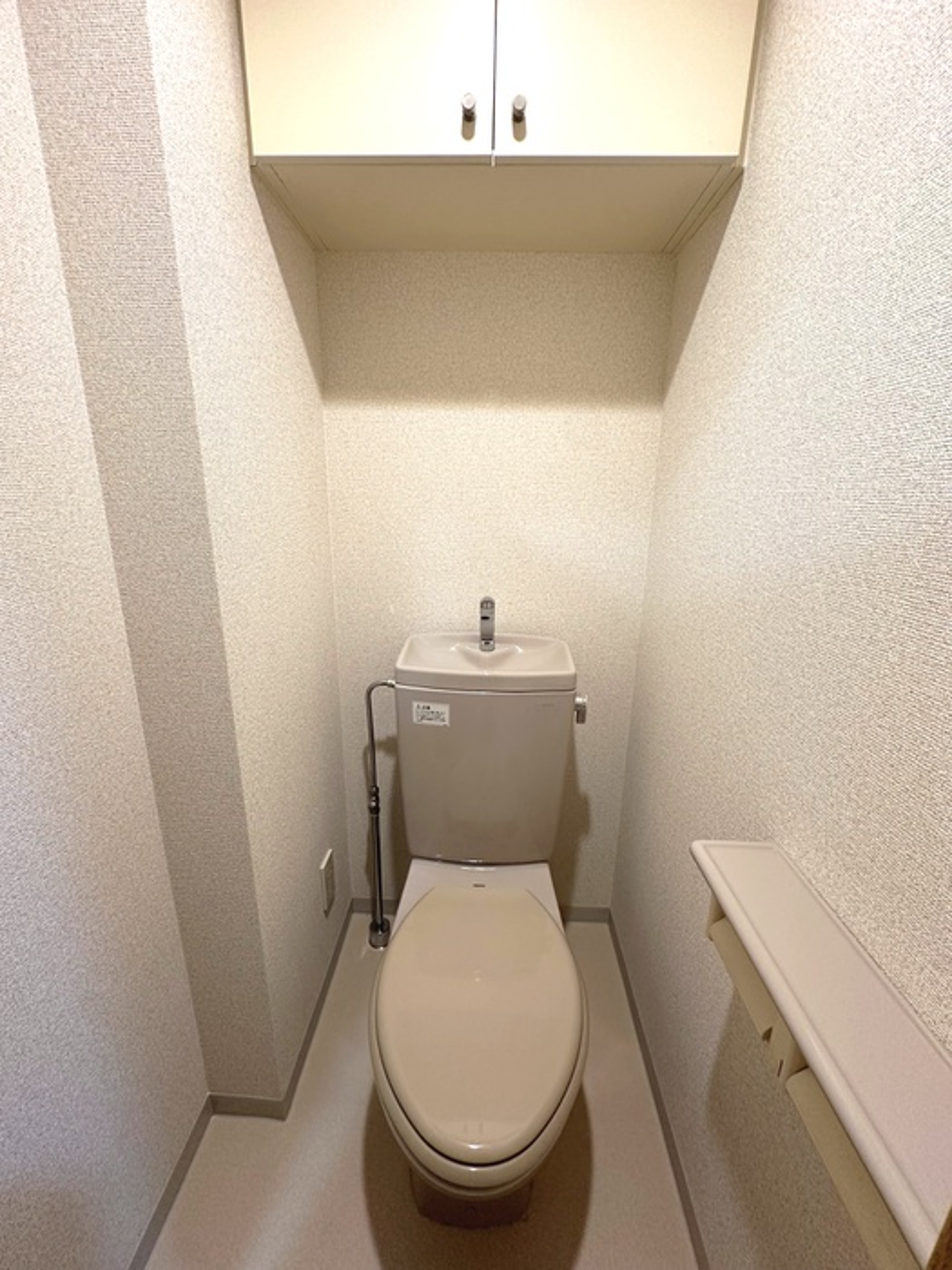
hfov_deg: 85.7
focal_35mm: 14
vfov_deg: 102.1
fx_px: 513
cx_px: 476
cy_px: 635
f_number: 2.2
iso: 200
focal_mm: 2.22
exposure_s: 1/50
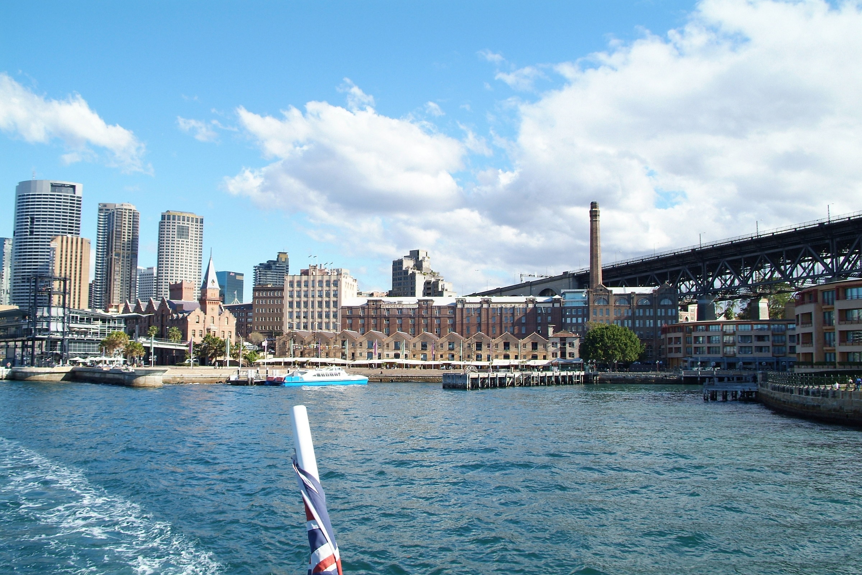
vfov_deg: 43.6
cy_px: 288
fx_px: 718
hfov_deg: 61.9
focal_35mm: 30
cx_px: 431
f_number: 9.5
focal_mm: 20
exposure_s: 1/350
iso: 400
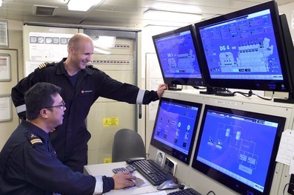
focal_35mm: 36
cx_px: 144
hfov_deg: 53.2
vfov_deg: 36.8
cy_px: 99
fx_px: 294
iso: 1600
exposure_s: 1/30
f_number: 8
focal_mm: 34
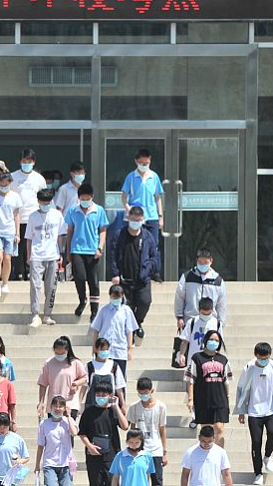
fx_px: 6639
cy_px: 309
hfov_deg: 2.4
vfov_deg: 4.2
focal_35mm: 516
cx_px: -27
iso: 320
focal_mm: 200
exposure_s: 1/4000
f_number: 3.2
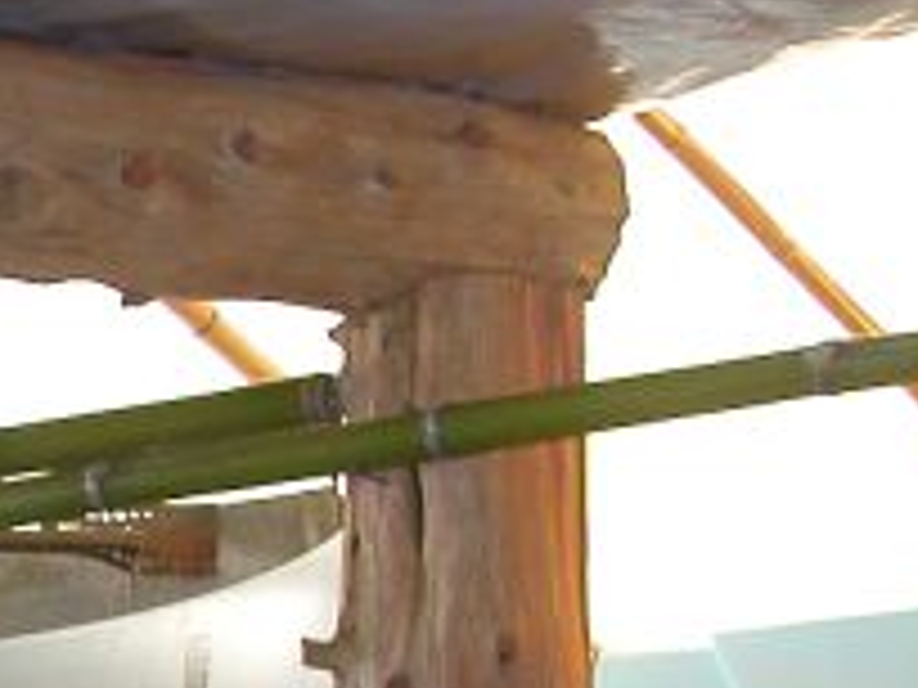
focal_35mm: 116
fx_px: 3076
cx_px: -328
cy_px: 832
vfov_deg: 12.5
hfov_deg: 16.0
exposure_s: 1/30
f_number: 2.7
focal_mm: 5.6
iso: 100
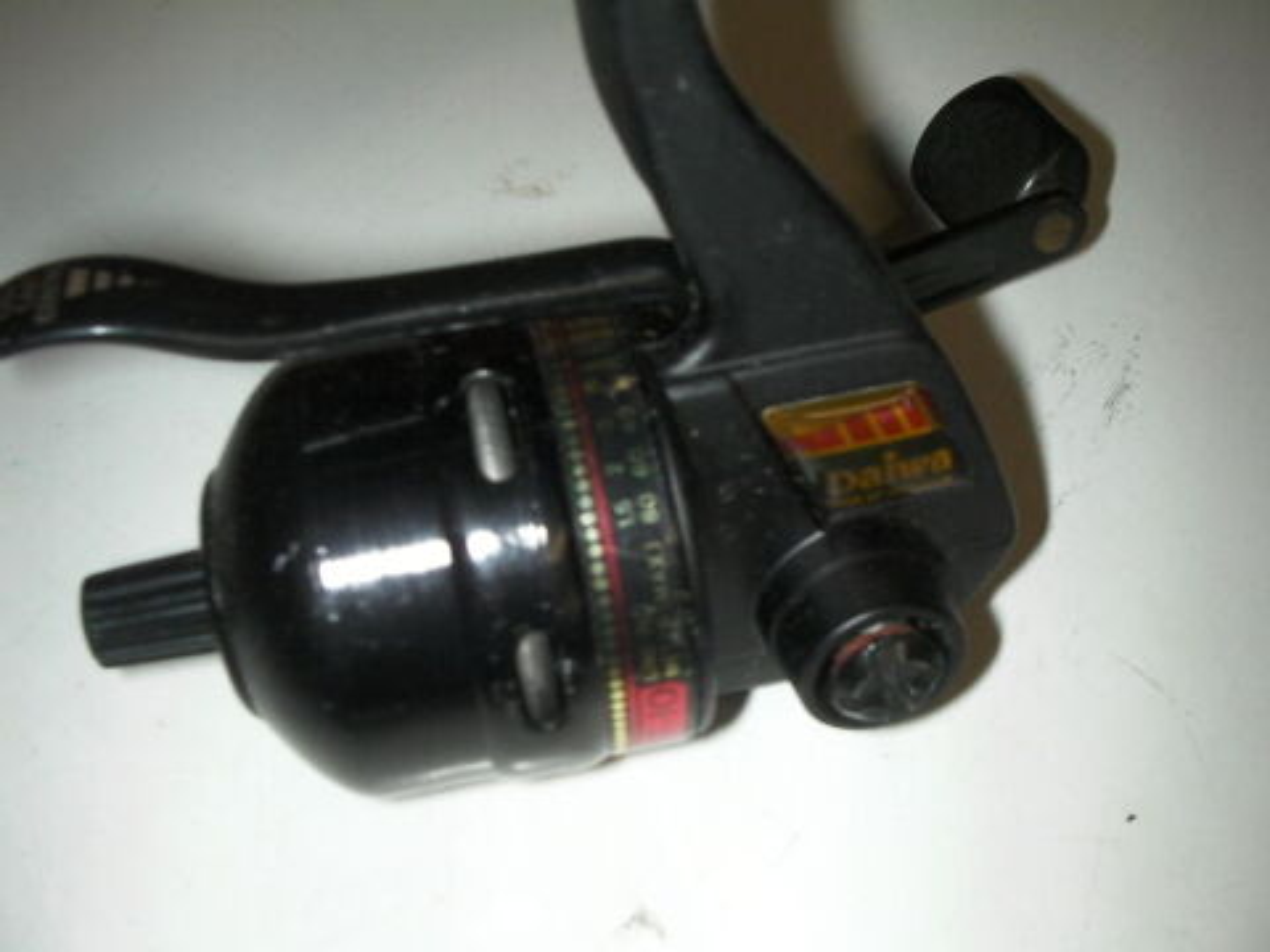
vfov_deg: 37.7
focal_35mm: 38
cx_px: 635
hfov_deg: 49.0
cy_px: 476
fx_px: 1394
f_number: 5.6
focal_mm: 6.3
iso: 200
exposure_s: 1/30
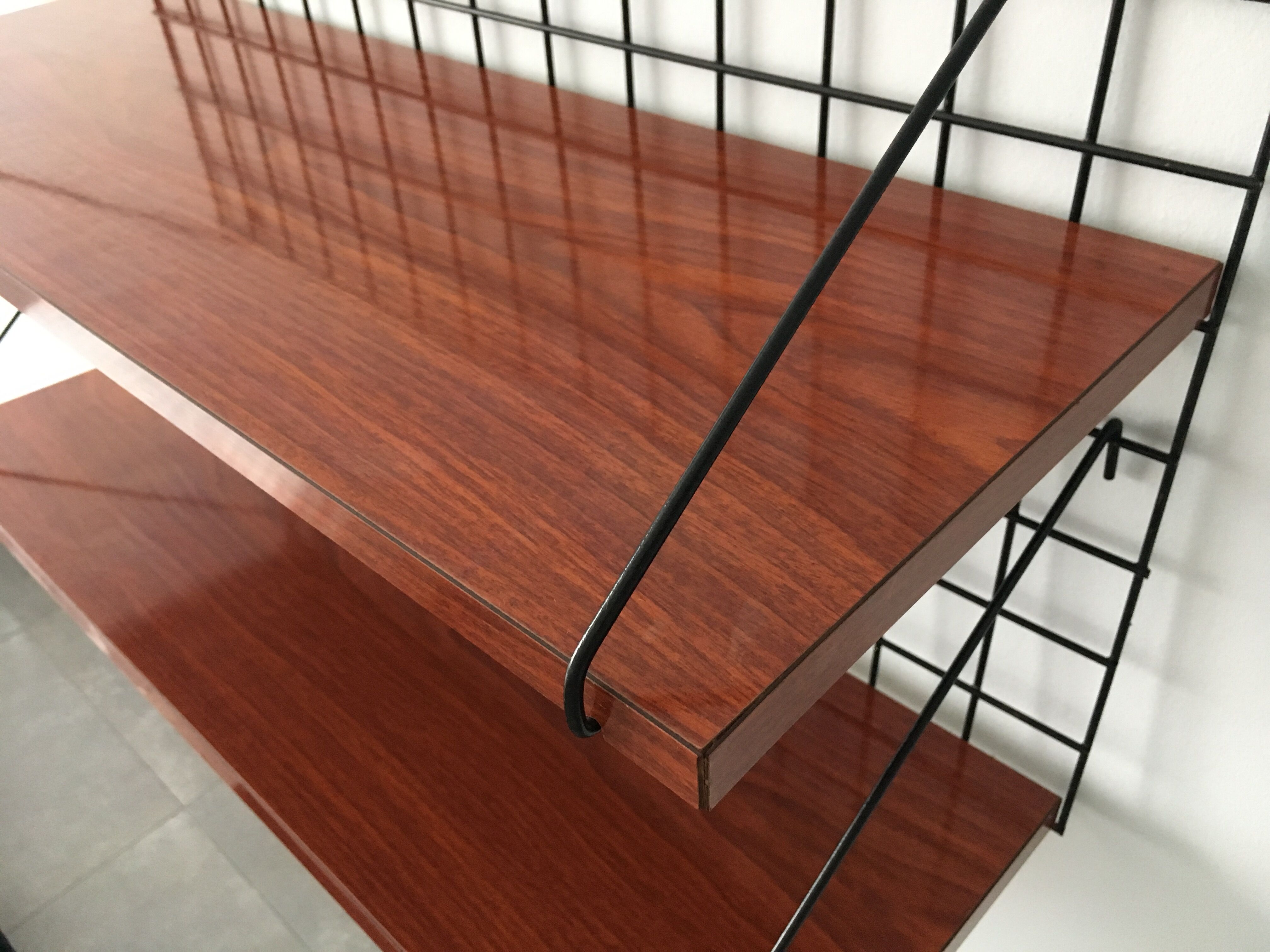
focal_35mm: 29
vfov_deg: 48.2
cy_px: 476
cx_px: 635
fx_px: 1064
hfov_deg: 61.7
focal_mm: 4.15
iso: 200
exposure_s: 1/25
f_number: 2.2
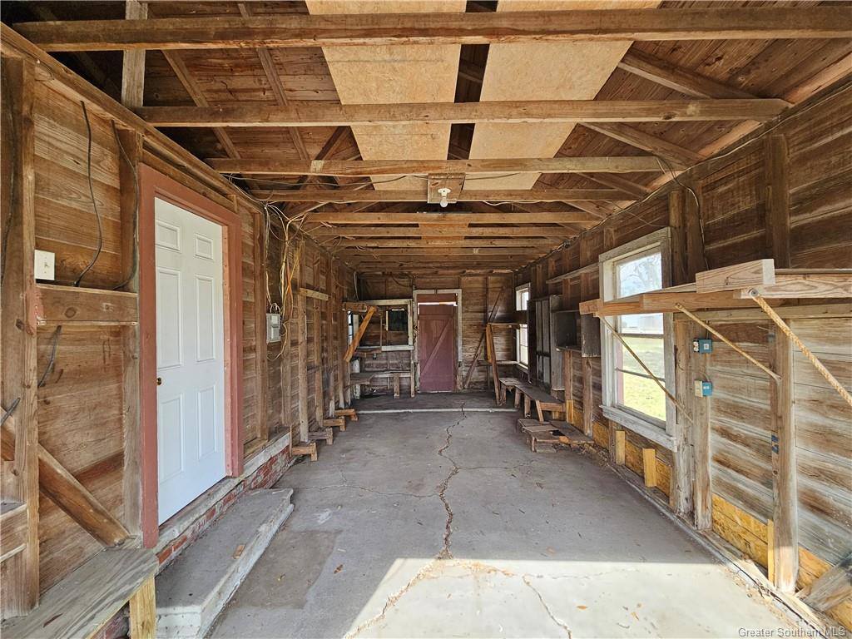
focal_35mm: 13
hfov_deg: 106.2
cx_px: 426
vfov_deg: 89.9
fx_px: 320
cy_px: 320
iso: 100
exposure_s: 1/207
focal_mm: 2.2
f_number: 2.2
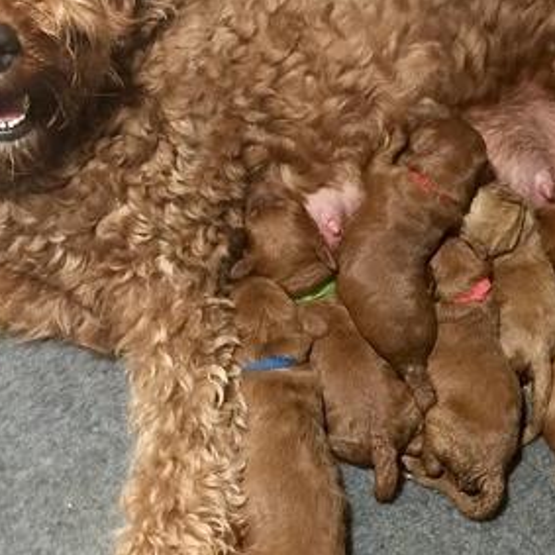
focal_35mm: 58
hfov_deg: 29.4
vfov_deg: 29.6
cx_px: 345
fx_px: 1052
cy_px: 277
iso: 80
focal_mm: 4.15
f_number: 2.2
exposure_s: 1/4
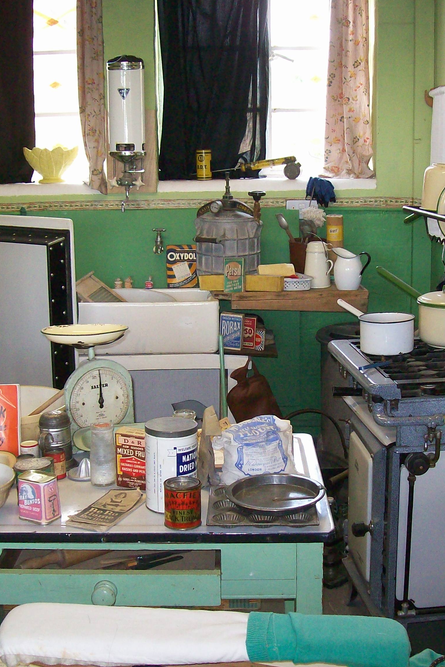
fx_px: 927
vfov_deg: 39.6
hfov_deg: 27.0
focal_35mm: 50
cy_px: 333
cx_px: 223
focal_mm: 6
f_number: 2.7
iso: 200
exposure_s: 1/64
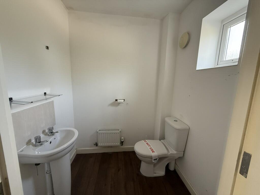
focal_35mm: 14
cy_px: 98
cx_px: 130
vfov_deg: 85.7
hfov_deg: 102.1
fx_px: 105
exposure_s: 1/99
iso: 320
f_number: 2.2
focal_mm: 2.22
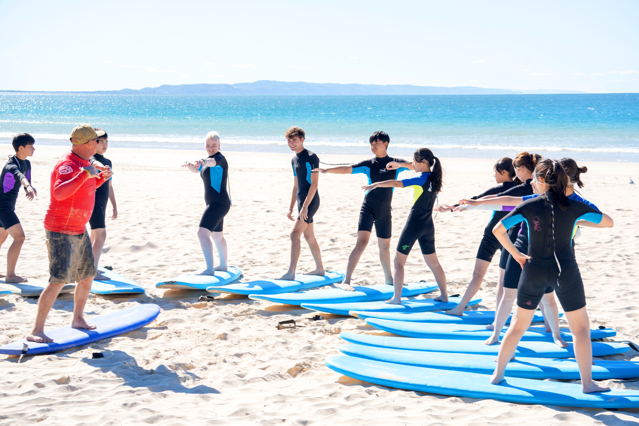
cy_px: 213
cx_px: 320
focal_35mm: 70
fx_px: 1242
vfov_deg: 19.5
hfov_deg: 28.8
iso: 100
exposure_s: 1/250
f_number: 7.1
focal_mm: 70
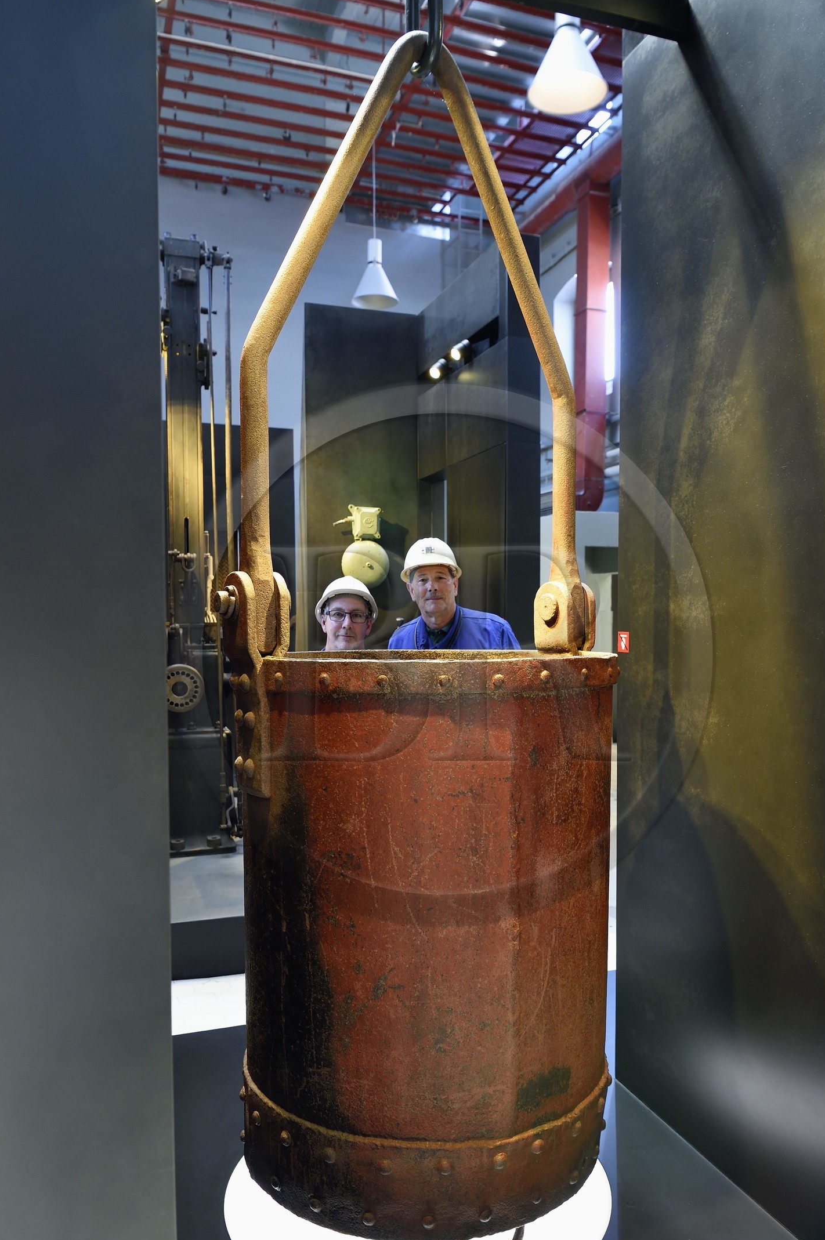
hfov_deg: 47.8
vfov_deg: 67.4
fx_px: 930
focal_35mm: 27
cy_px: 655
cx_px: 443
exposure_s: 1/13
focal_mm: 24
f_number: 5.6
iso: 800
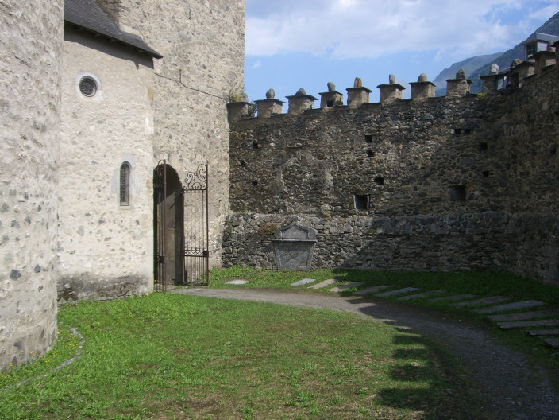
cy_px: 210
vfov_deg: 37.7
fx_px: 614
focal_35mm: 38
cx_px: 280
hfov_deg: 49.0
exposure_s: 1/640
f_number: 4.3
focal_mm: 6.2
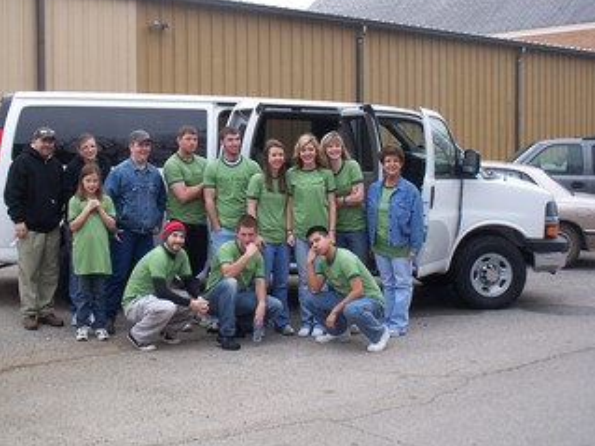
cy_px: 214
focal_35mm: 60
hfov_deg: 32.1
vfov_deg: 24.4
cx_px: 256
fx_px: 1031
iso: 64
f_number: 4
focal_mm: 8
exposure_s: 1/125
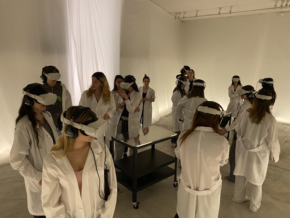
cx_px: 145
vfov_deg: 53.1
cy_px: 109
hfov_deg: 67.3
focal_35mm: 26
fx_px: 218
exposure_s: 1/50
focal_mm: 4.25
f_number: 1.8
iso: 500
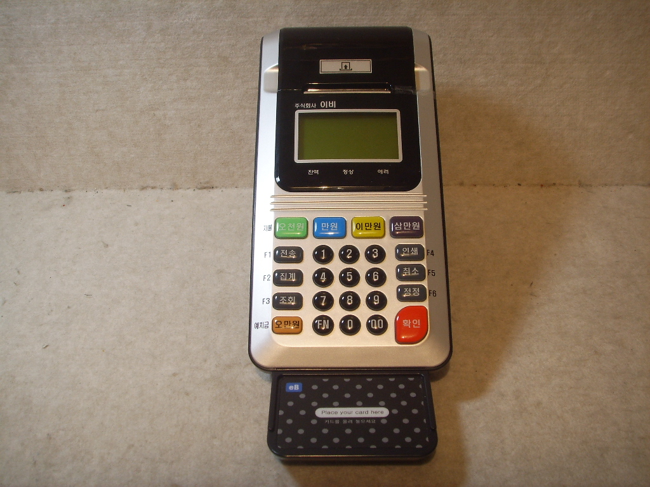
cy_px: 244
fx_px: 732
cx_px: 325
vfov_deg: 36.8
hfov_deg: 47.9
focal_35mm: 39
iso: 63
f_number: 3.5
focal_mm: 6.6
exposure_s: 1/15
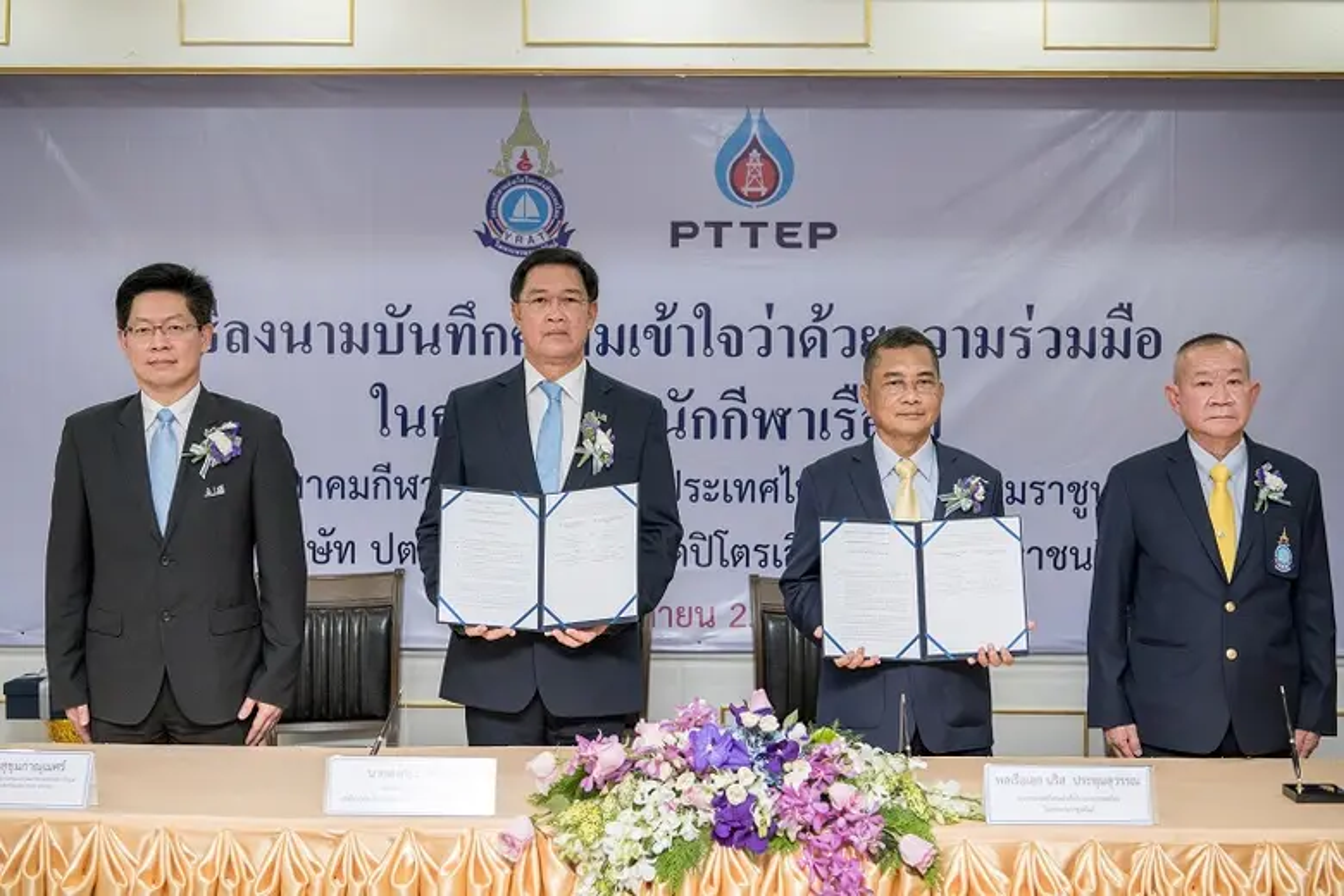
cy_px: 448
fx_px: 1867
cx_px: 672
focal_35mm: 50
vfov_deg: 27.0
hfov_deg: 39.6
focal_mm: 50
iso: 1250
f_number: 4
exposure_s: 1/250
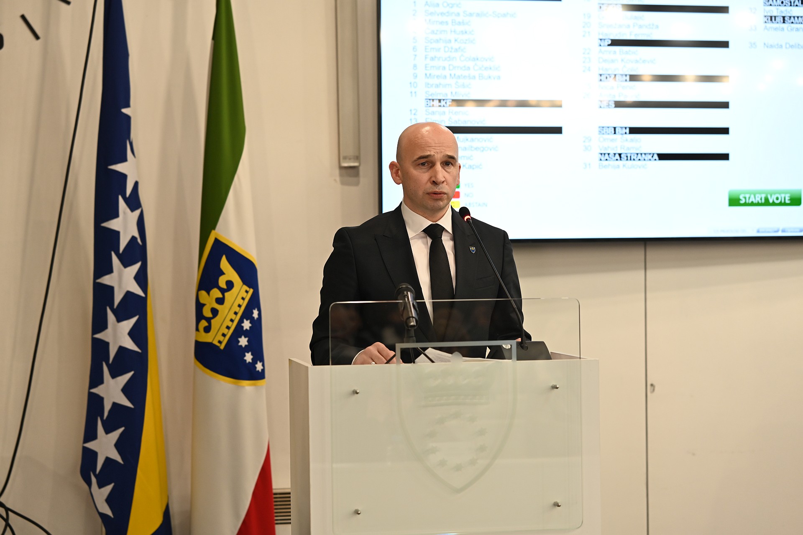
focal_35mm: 85
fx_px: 1896
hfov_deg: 23.9
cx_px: 402
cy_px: 268
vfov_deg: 16.1
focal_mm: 85
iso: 720
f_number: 2.8
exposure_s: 1/125
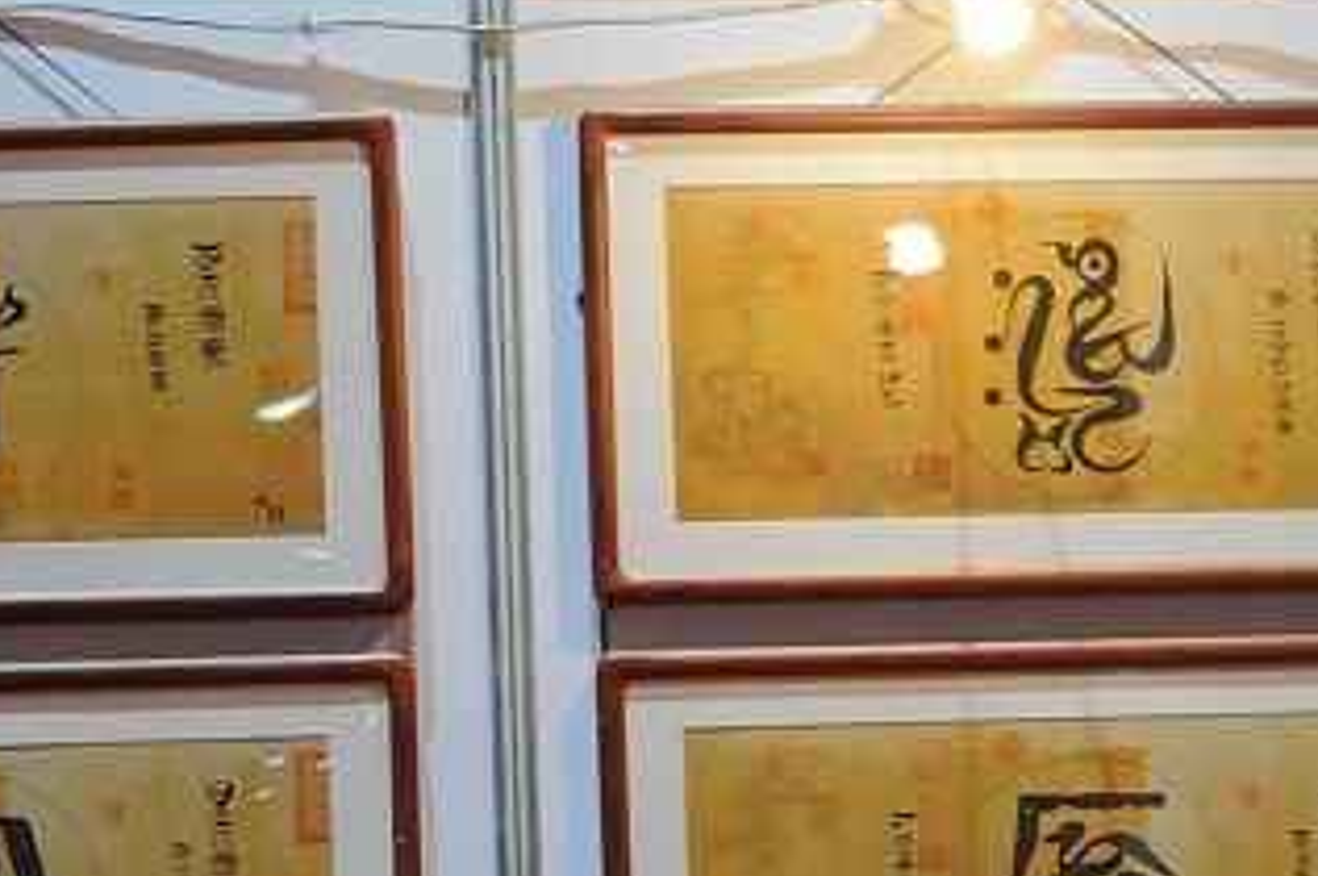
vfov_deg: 9.7
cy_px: 1608
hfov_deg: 15.4
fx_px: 4864
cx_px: 851
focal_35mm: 133
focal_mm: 35
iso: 1600
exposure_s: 1/80
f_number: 4.5
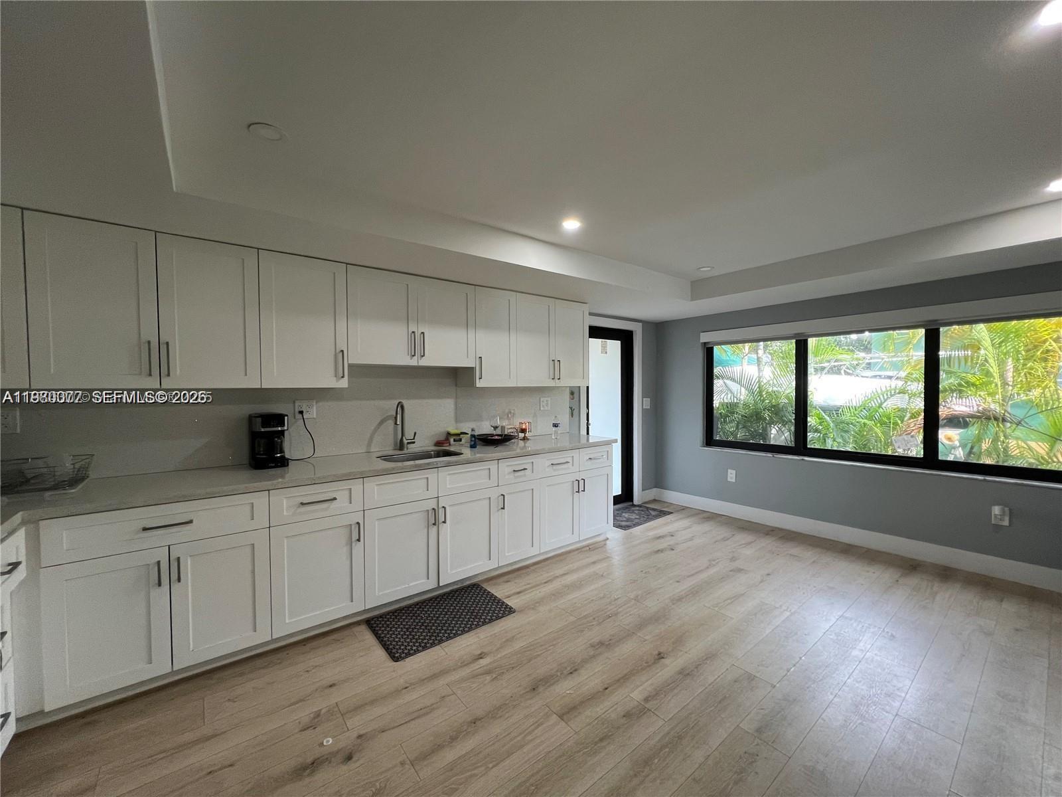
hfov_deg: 106.2
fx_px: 399
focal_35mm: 13
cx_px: 531
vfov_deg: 89.9
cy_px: 398
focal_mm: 1.57
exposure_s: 1/120
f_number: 1.8
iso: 200
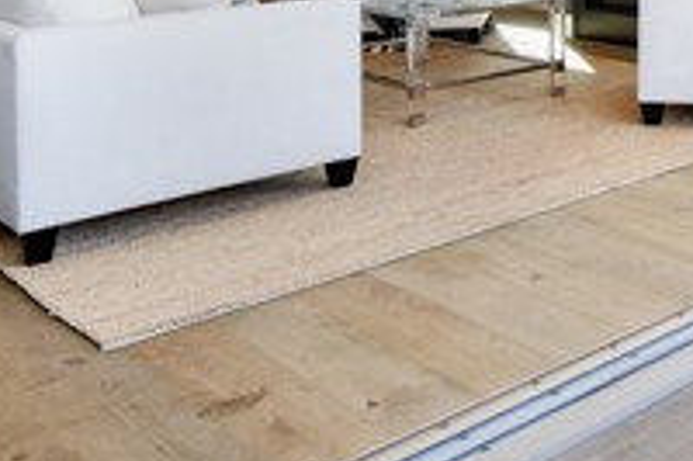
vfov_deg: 24.0
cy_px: -165
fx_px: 923
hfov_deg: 32.4
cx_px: 873
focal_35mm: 48
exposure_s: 1/80
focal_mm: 10
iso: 250
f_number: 8
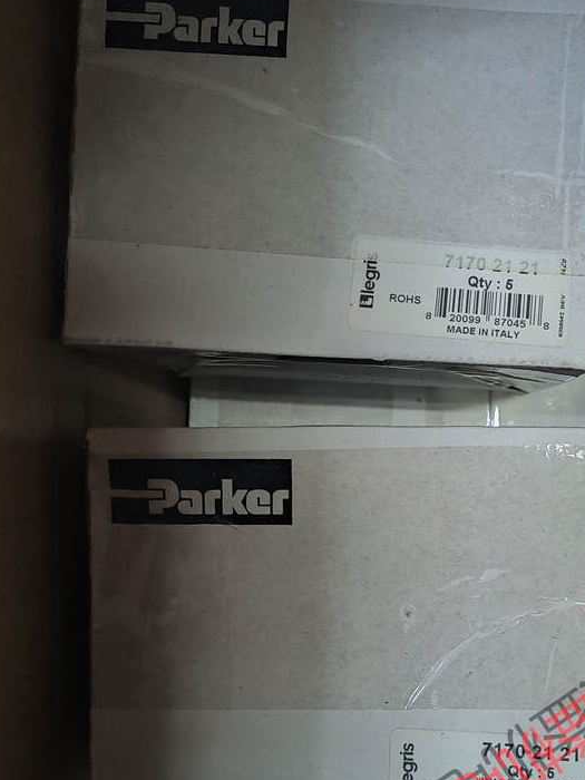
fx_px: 811
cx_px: 360
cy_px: 448
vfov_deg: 51.2
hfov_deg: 39.4
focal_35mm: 36
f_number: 1.9
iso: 5707
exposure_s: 1/33.3
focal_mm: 5.52
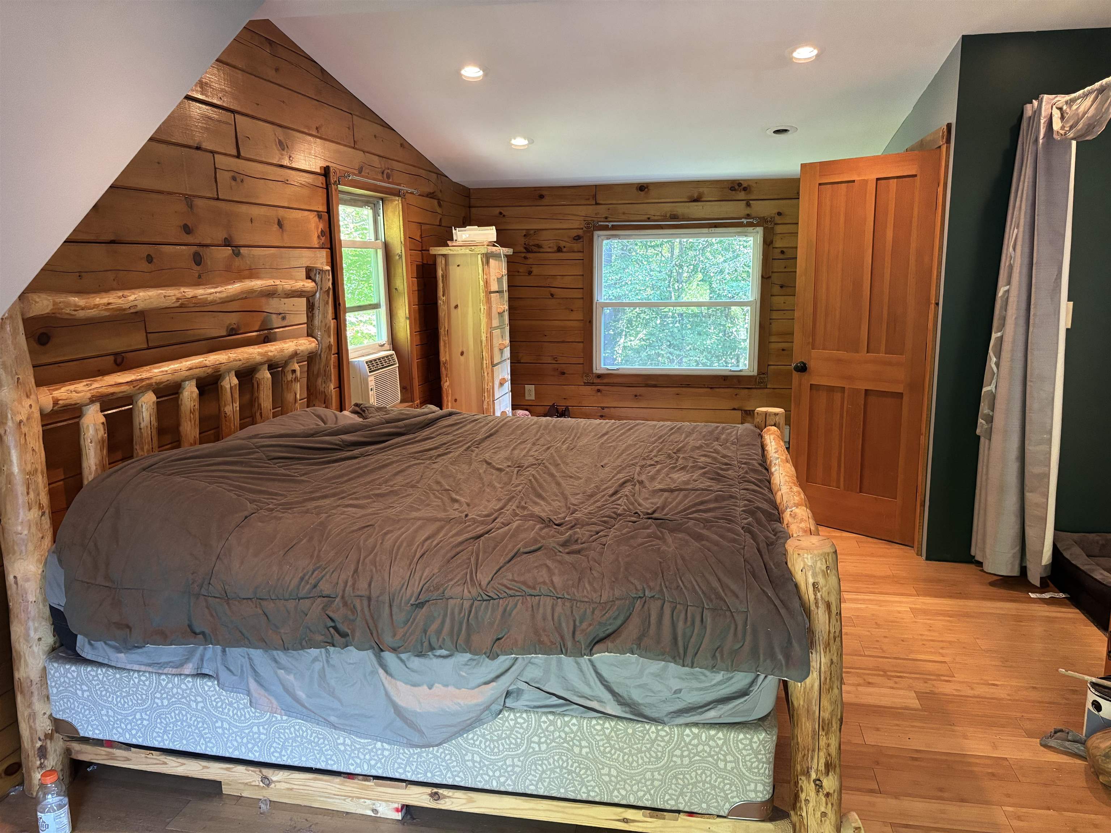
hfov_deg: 67.3
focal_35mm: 26
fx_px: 834
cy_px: 416
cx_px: 556
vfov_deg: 53.1
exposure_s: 1/60
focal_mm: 5.96
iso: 400
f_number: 1.6
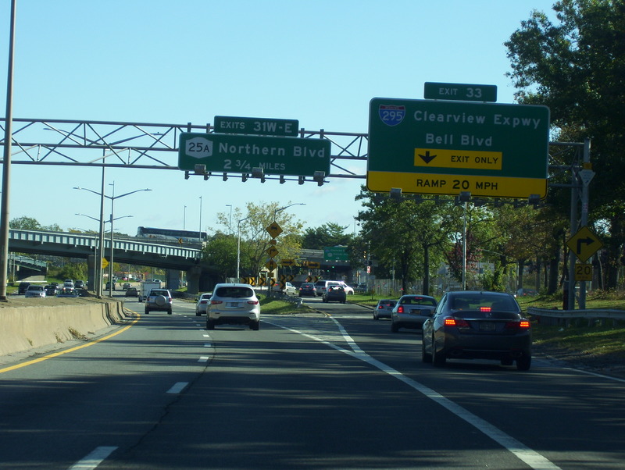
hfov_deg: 18.2
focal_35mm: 108
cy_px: 235
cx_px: 312
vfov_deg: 13.7
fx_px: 1952
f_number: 4.6
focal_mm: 18
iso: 80
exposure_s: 1/250
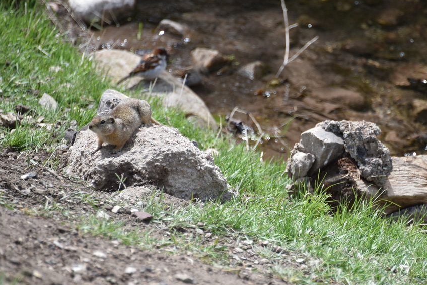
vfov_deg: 3.1
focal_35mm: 451
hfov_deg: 4.6
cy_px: 169
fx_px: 5351
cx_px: 286
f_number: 5.6
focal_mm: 300
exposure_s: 1/640
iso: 200
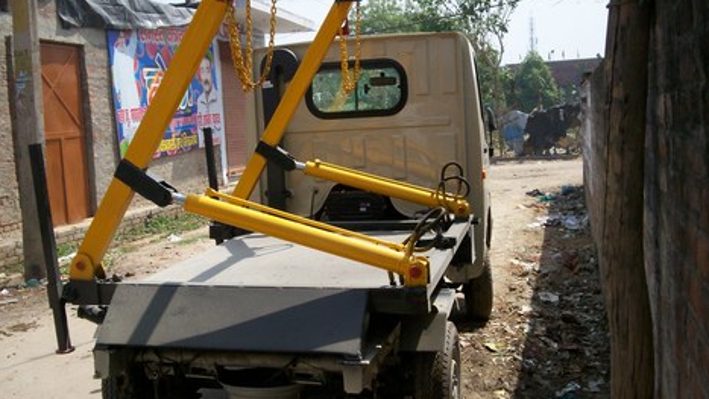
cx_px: 334
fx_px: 790
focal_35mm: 42
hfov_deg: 48.3
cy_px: 204
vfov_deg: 28.4
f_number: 4.5
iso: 100
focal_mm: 5.9
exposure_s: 1/558
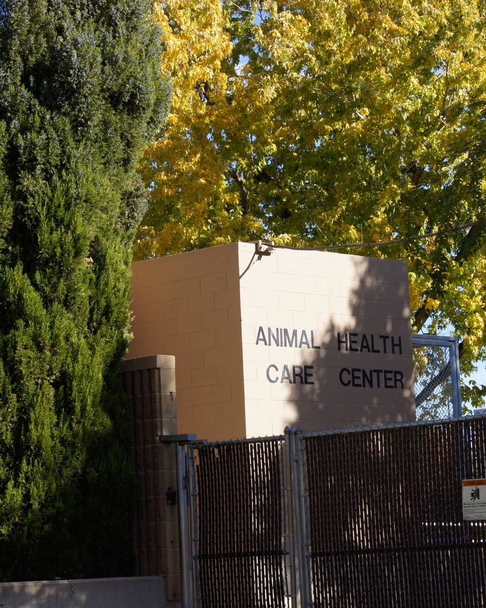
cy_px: 304
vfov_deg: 16.5
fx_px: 2099
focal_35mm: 117
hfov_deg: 13.2
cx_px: 284
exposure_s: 1/125
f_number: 13
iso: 200
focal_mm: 55
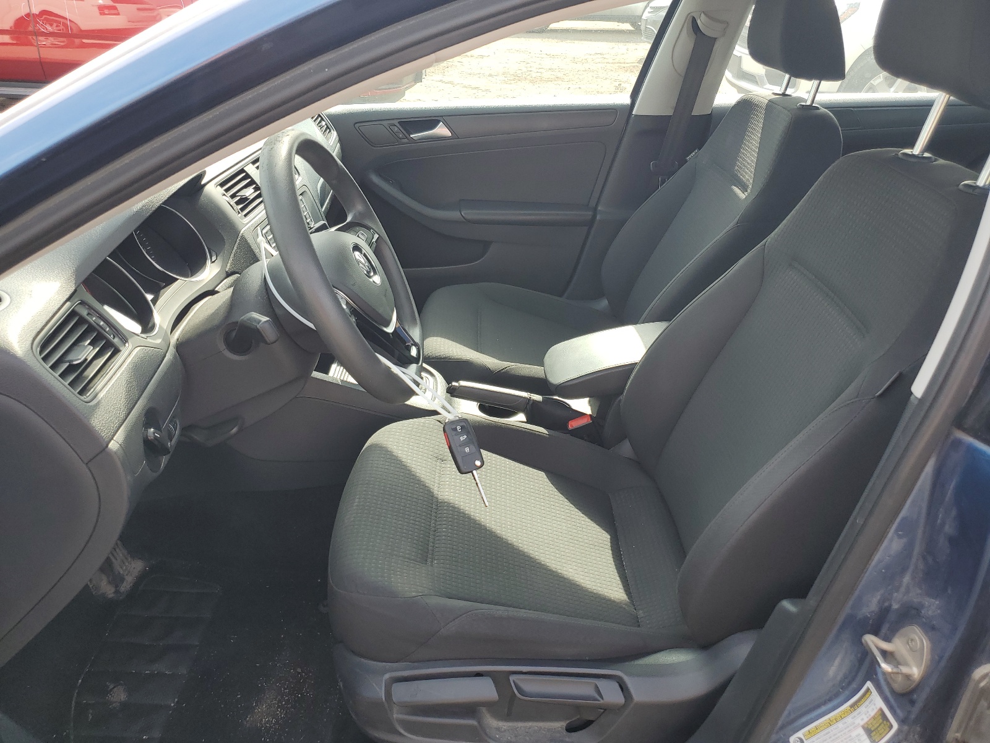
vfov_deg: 53.1
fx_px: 744
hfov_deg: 67.3
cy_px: 372
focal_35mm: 26
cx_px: 495
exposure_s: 1/455
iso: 50
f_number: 1.5
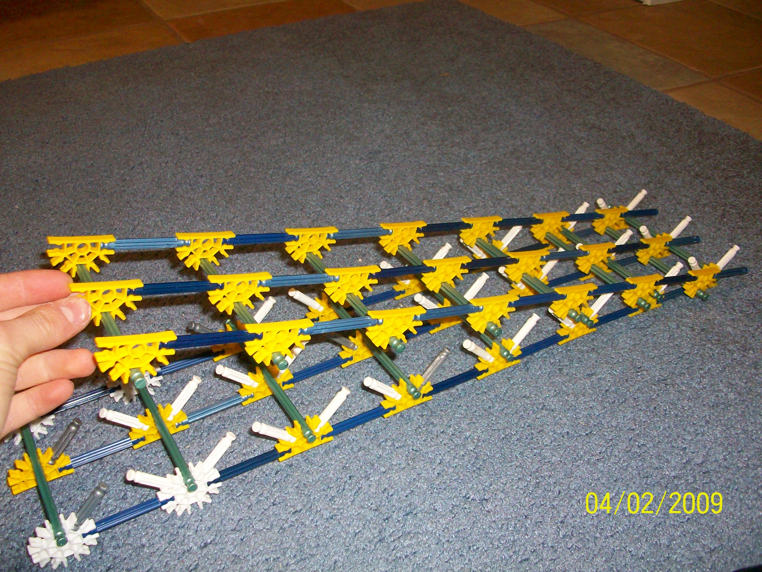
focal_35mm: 34
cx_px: 381
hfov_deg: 54.0
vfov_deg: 41.8
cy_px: 286
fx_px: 748
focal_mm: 5.7
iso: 160
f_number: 2.8
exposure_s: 1/60
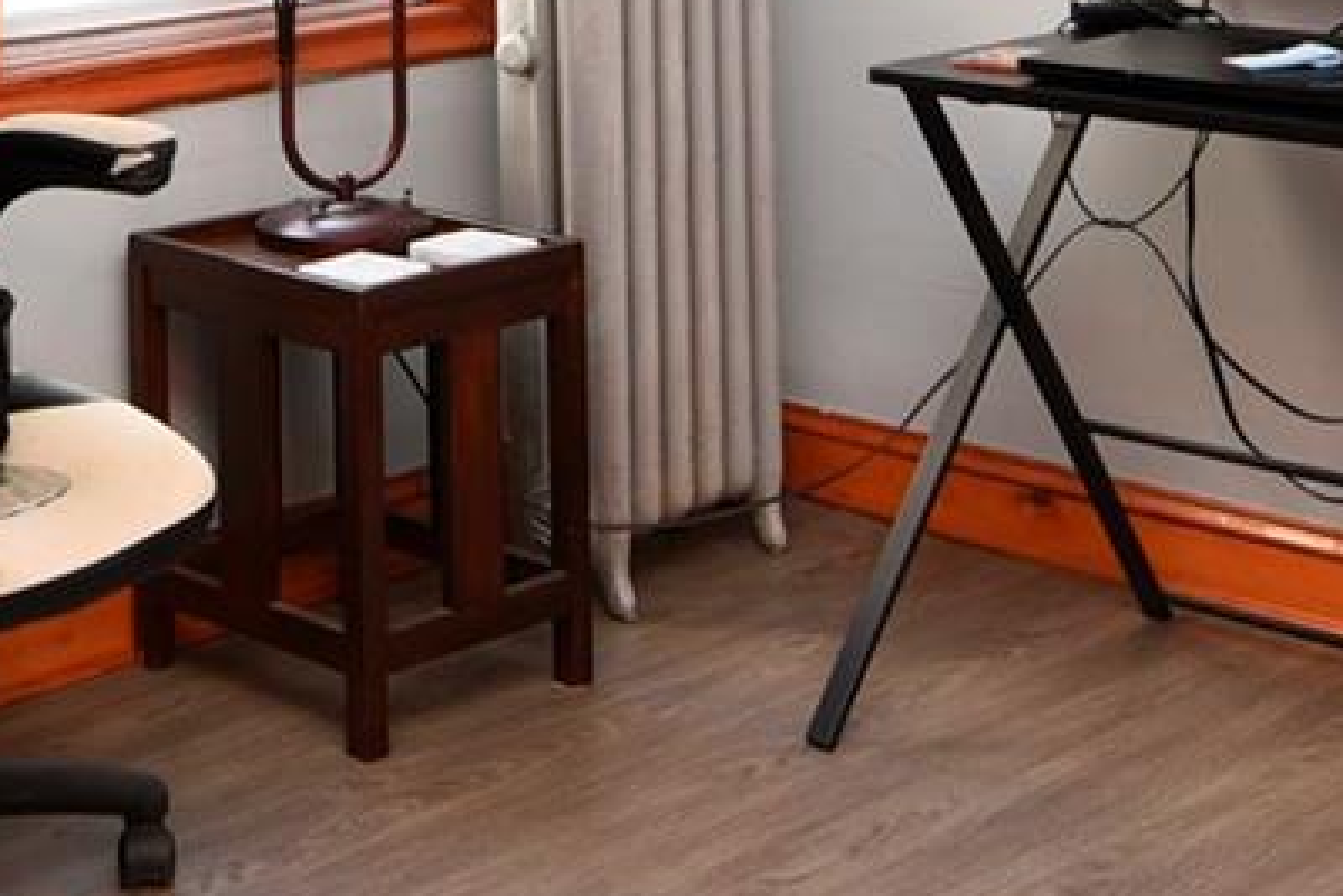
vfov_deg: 15.7
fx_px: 3060
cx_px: 282
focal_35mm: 82
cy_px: -332
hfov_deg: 24.4
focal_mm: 16
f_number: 4.5
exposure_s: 1/15
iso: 200
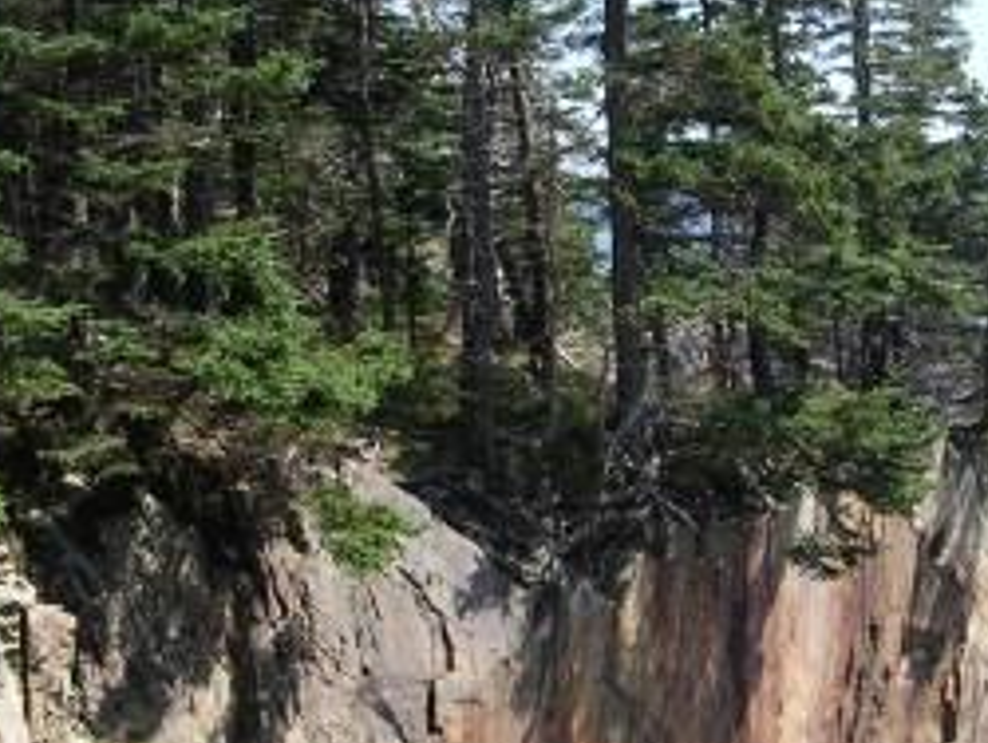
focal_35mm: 68
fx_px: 1943
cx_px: 763
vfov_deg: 21.5
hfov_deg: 28.0
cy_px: 522
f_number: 2.8
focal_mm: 5.8
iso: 100
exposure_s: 1/487
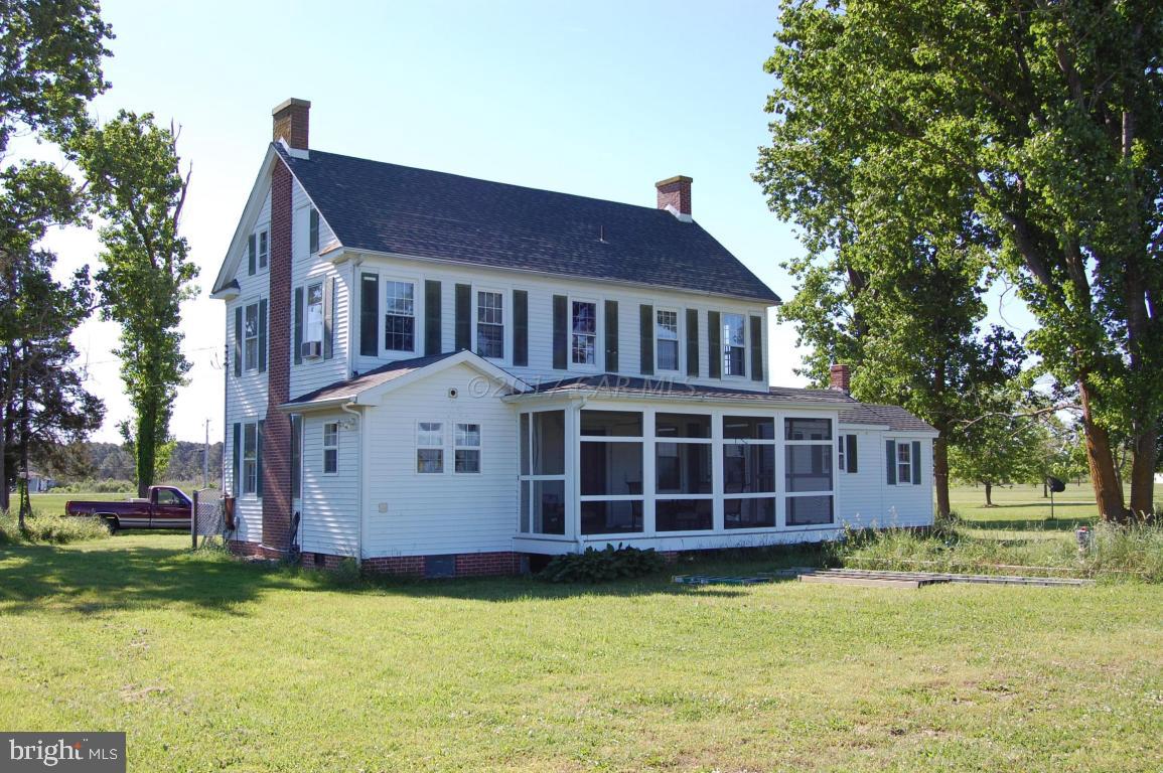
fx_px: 1162
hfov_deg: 53.2
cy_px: 386
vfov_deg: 36.8
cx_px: 582
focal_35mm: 36
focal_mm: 24
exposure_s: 1/250
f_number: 8
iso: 200
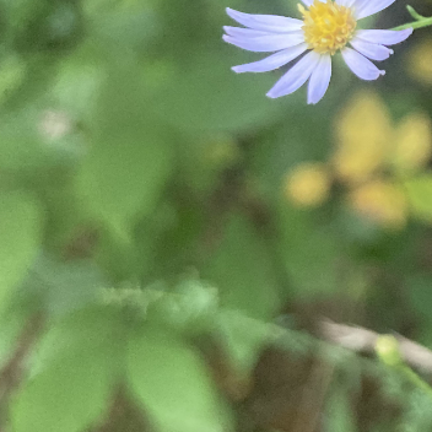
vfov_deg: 22.7
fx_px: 1073
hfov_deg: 20.6
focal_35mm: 76
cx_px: 574
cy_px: 141
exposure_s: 1/60
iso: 250
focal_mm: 4
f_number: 1.8
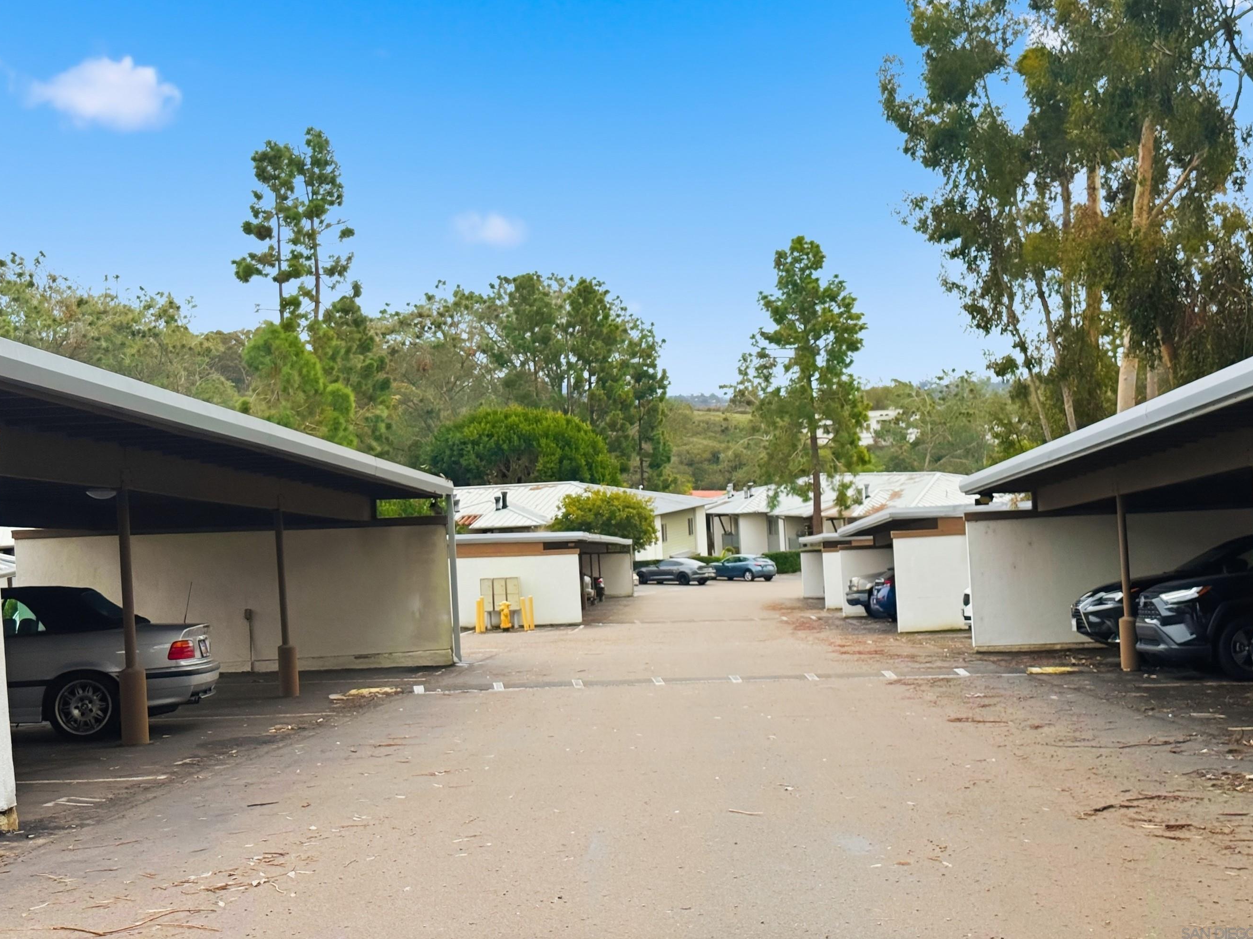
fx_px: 1846
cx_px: 630
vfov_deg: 28.6
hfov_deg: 37.5
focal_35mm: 51
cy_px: 445
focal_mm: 6.8
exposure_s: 1/3425
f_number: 1.8
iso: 64
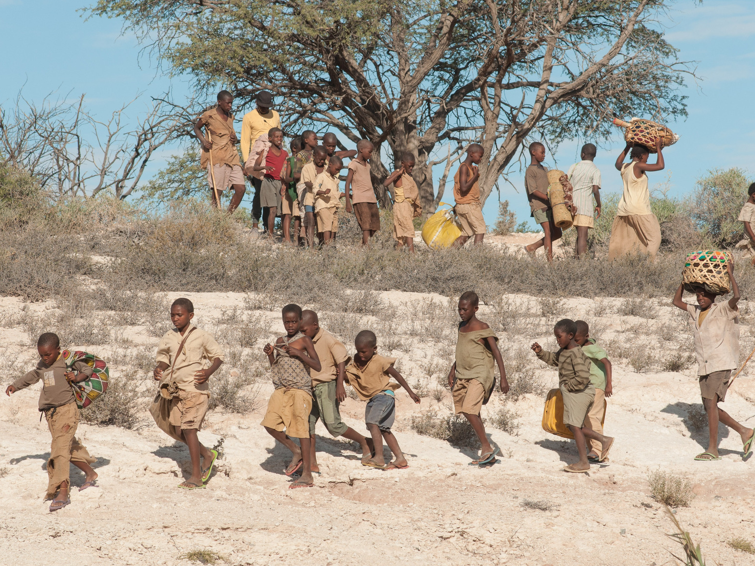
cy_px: 264
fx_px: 6469
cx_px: 378
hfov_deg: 6.7
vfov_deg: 5.0
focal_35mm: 297
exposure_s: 1/500
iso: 250
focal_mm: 155
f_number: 9
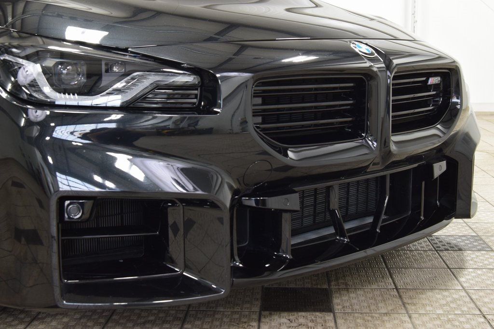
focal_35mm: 51
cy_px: 164
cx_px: 247
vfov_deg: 26.5
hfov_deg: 38.9
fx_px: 700
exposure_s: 1/15
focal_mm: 34
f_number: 6.3
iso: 900
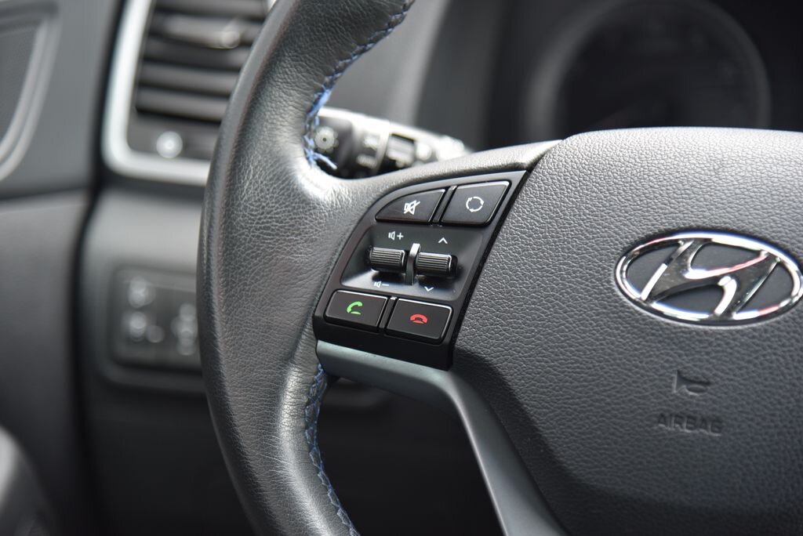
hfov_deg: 17.1
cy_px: 268
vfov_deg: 11.4
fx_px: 2678
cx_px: 402
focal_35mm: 120
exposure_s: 1/30
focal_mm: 120
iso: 500
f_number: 4
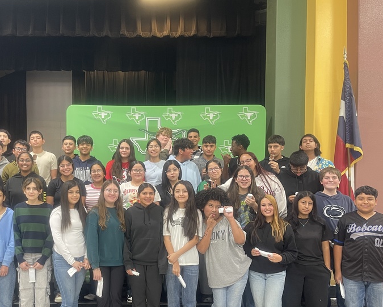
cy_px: 188
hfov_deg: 47.9
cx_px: 114
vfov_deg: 39.9
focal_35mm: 37
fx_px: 419
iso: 200
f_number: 1.6
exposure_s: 1/60
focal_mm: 5.1
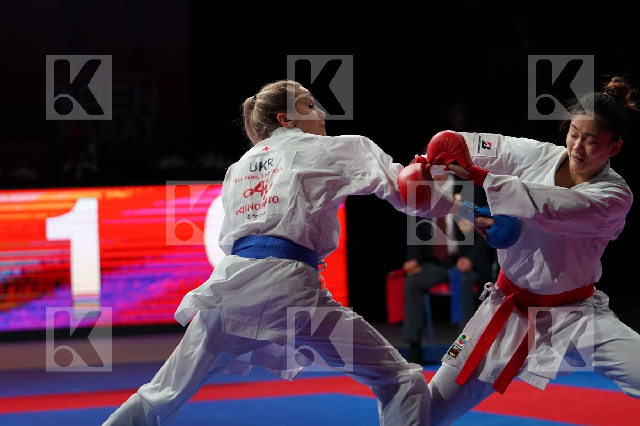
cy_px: 213
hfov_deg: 13.3
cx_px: 320
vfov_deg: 8.9
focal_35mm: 154
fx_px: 2738
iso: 2500
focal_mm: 103
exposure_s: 1/1000
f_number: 2.8
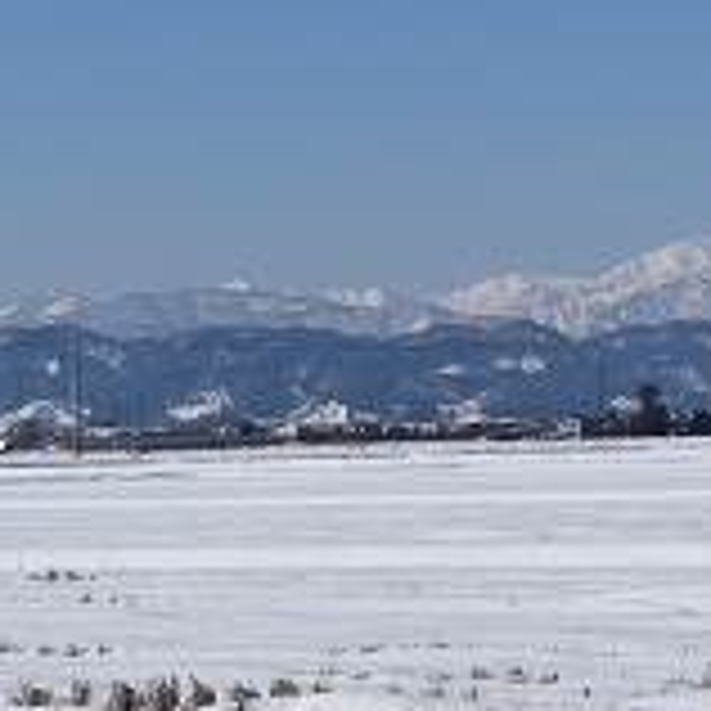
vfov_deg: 8.7
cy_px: 346
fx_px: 4653
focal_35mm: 200
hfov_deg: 8.7
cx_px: 778
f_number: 13
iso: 200
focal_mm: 55
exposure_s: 1/640
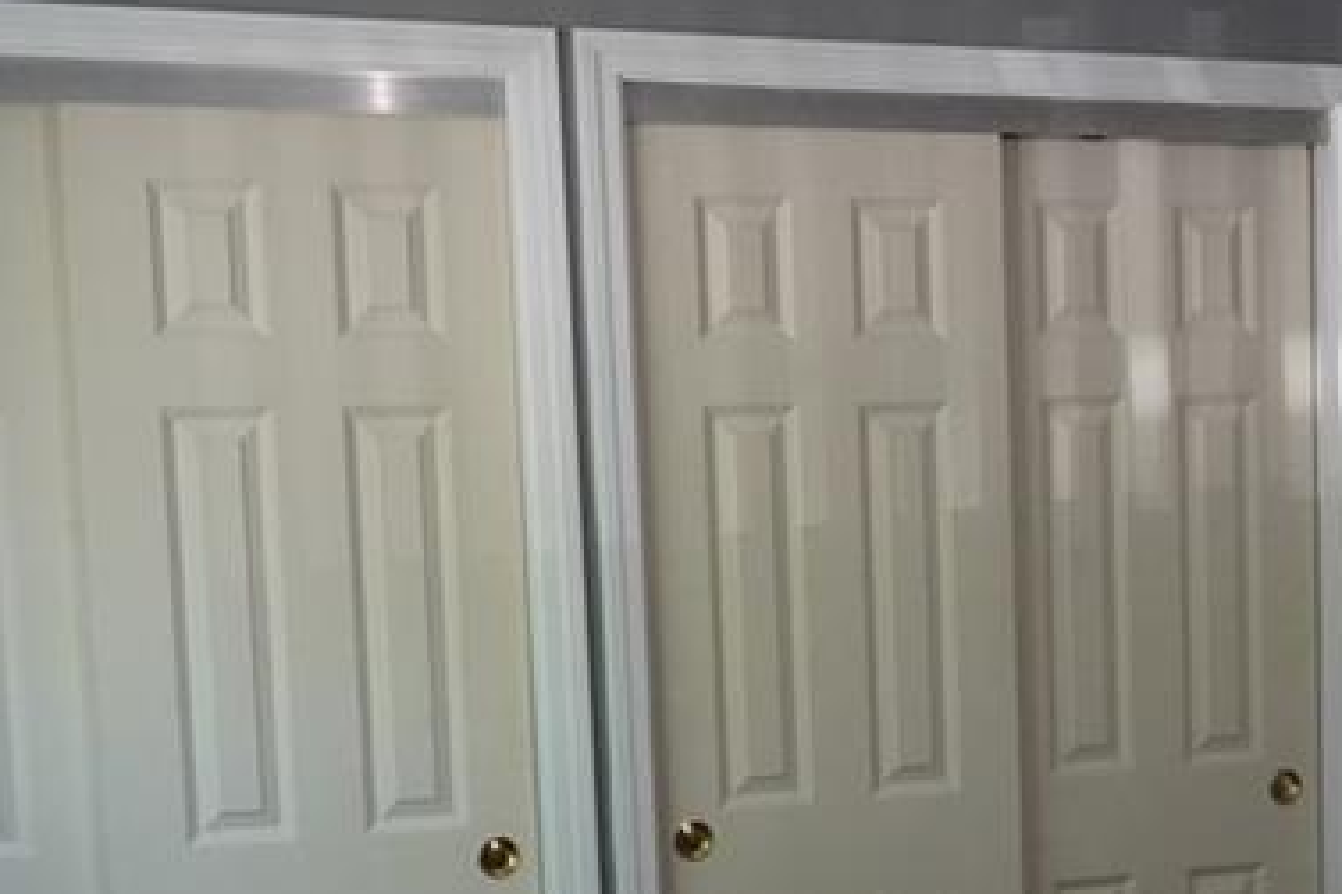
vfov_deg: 17.6
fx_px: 2832
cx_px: 1221
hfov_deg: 25.8
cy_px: 851
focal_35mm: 76
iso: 5000
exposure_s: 1/160
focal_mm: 28
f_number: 3.5
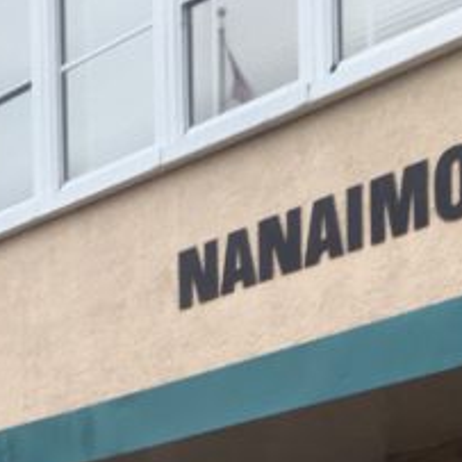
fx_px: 1948
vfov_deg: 12.4
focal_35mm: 129
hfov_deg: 13.4
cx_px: 407
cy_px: 826
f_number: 2.2
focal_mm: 4.15
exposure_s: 1/120
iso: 40
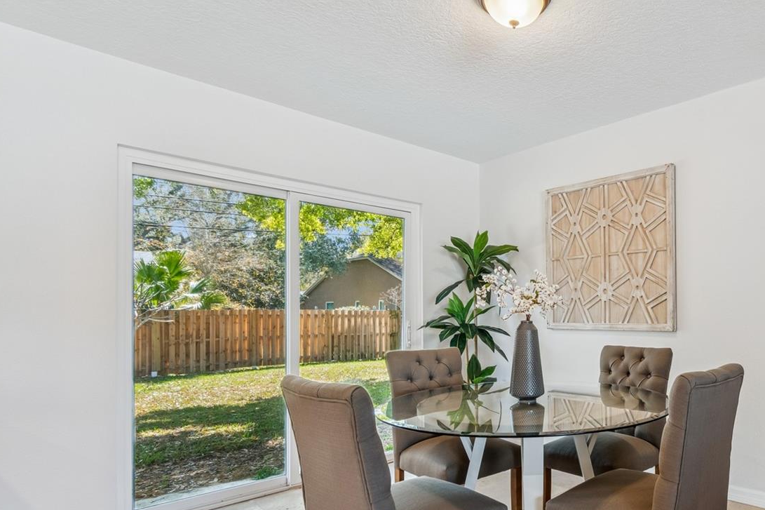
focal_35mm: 22
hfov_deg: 74.2
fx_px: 467
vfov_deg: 56.8
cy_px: 306
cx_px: 553
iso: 100
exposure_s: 1/6
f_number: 7.1
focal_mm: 10
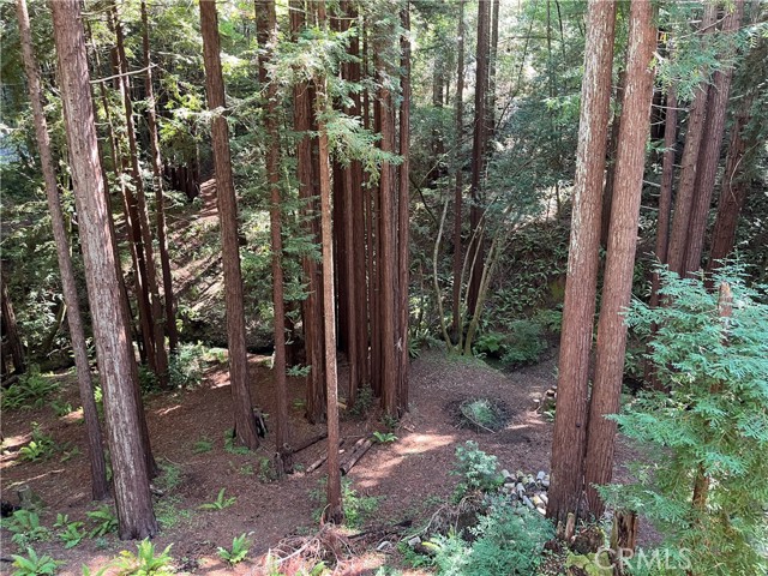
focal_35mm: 26
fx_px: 577
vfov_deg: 53.1
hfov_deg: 67.3
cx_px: 384
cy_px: 288
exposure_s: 1/60
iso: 200
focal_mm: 5.1
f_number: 1.6
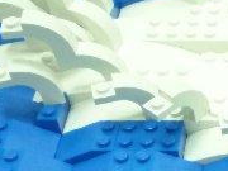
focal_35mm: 133
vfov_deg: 10.9
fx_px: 876
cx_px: 398
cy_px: 206
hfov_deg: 13.5
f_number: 3.3
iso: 320
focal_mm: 5.2
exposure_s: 1/30
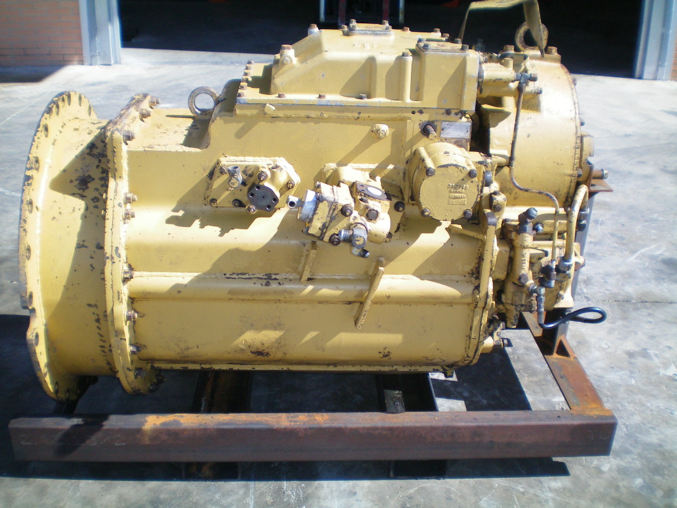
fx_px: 743
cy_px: 254
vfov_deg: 37.7
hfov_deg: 49.0
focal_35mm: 38
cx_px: 338
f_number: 3.1
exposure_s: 1/400
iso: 64
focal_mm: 6.3
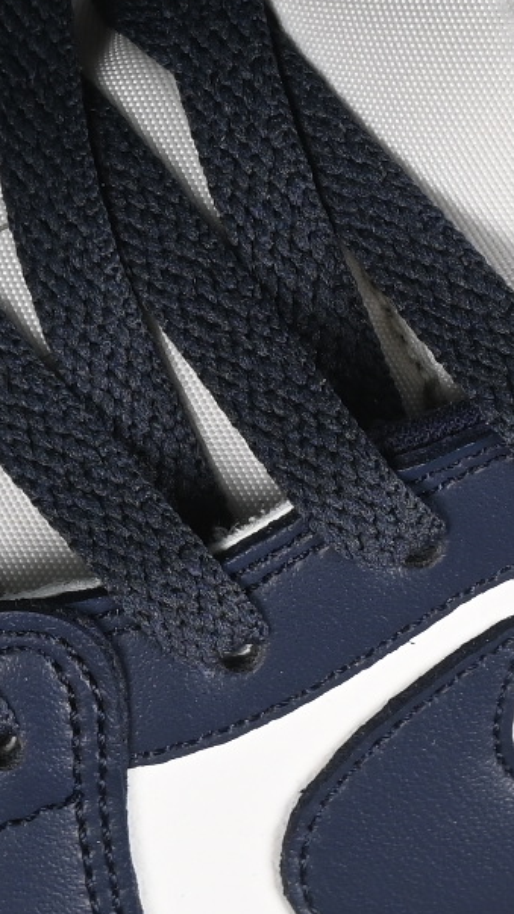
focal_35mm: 363
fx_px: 8799
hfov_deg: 3.3
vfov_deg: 5.9
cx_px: -27
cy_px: 147
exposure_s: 1/60
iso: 160
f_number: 6.3
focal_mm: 50
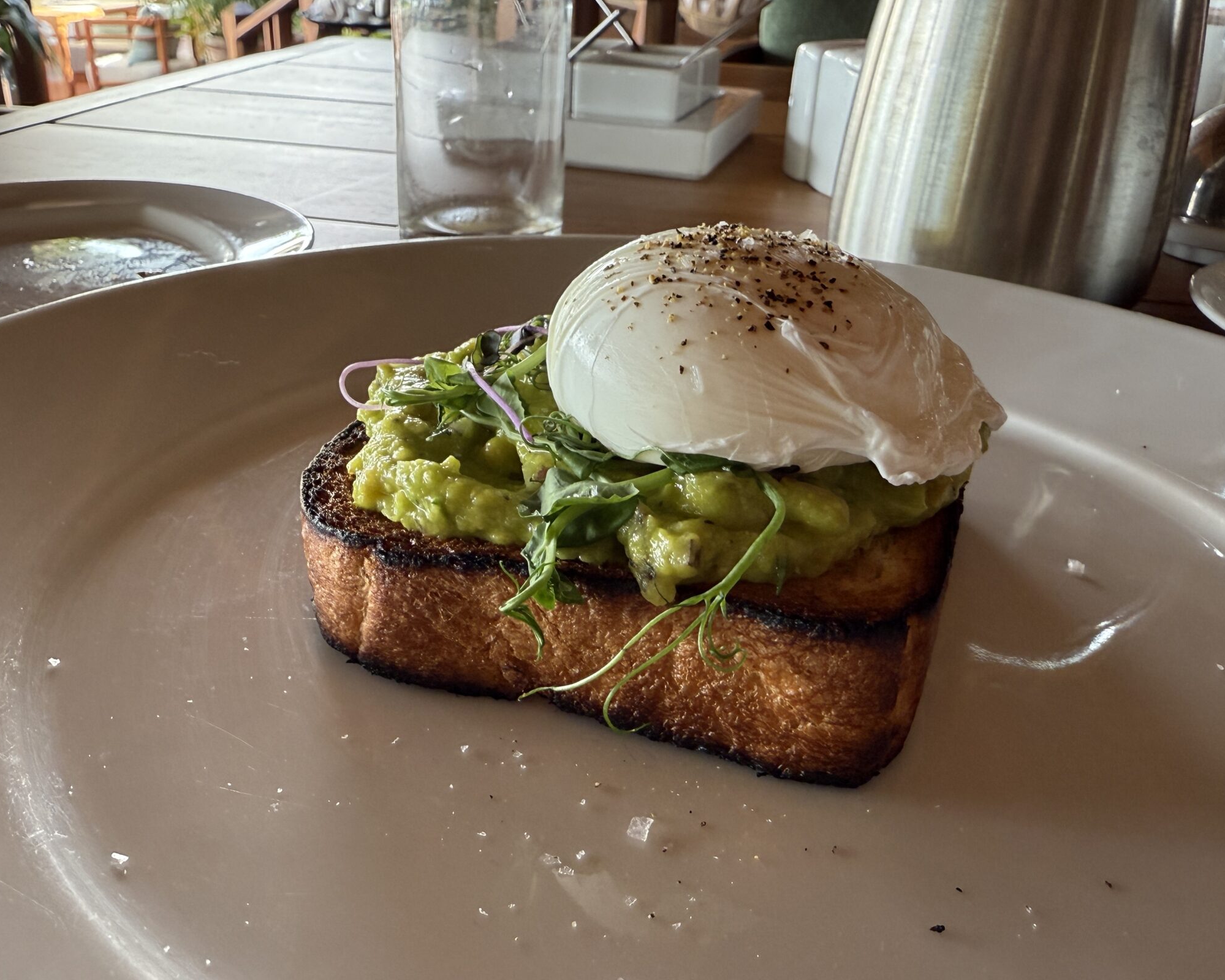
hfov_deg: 58.3
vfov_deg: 48.5
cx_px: 738
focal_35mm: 30
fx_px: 1088
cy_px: 509
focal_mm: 2.22
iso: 200
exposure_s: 1/99
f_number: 2.2
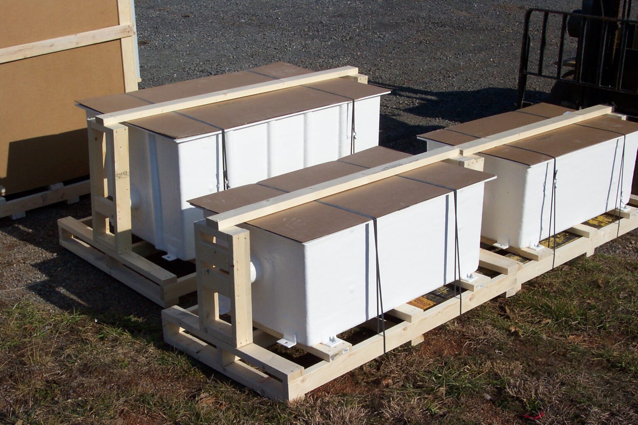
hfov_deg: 38.9
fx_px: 904
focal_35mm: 51
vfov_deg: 26.5
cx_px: 319
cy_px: 212
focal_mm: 10.7
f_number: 5.6
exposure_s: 1/1000
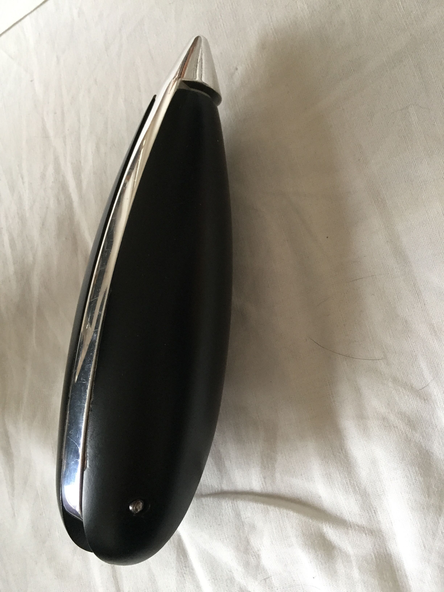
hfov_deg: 48.2
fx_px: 496
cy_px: 296
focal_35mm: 29
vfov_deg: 61.7
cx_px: 222
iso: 200
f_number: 2.2
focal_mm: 4.15
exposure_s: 1/33
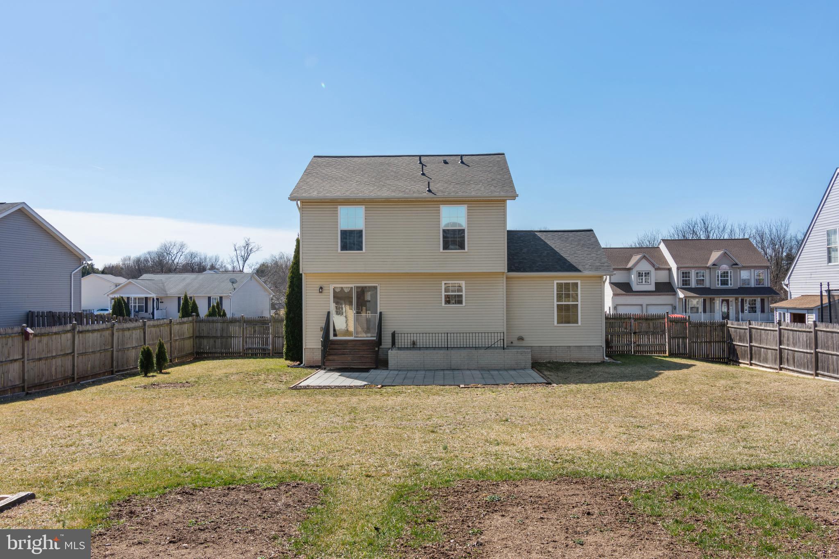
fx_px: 699
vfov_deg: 43.6
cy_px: 280
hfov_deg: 61.9
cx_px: 420
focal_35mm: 30
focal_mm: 20
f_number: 9
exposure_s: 1/320
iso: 160
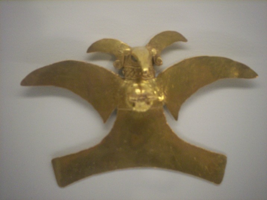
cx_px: 134
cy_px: 100
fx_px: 278
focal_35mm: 36
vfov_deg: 39.7
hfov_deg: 51.3
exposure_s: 1/8
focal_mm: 6
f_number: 4.5
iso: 200
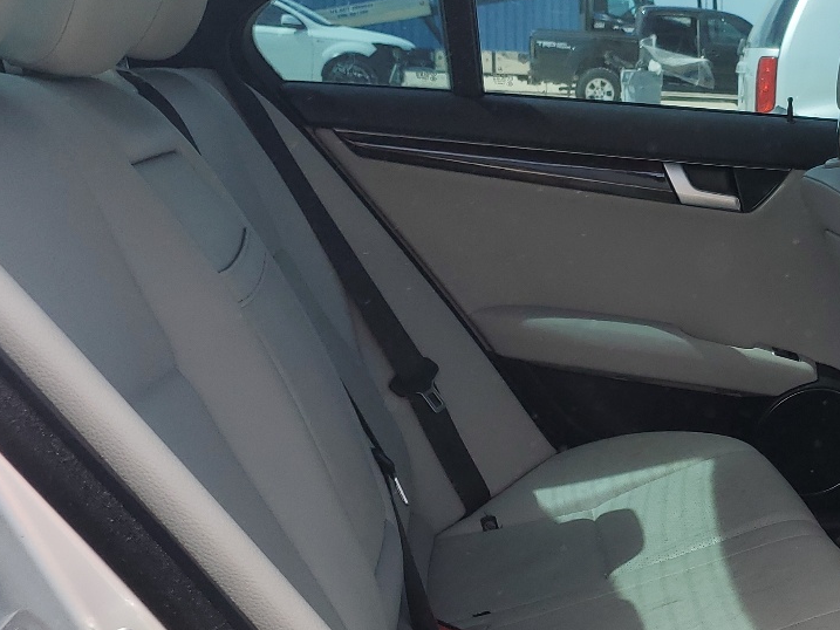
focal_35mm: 58
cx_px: 781
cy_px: 386
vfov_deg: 25.2
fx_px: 1408
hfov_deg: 31.4
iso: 50
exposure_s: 1/1000
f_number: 1.5
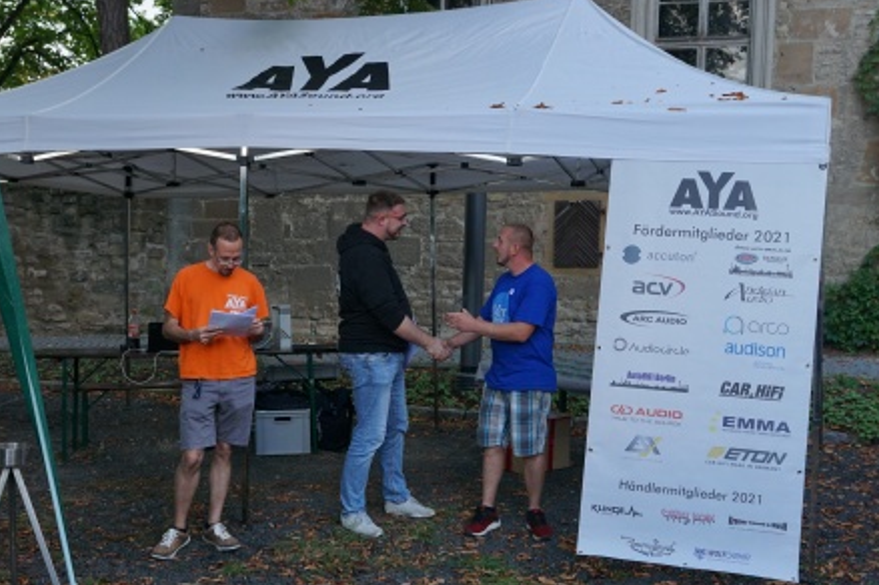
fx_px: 1000
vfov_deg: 32.6
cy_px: 322
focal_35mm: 41
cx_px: 436
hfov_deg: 47.4
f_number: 5
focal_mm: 24
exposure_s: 1/160
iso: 320
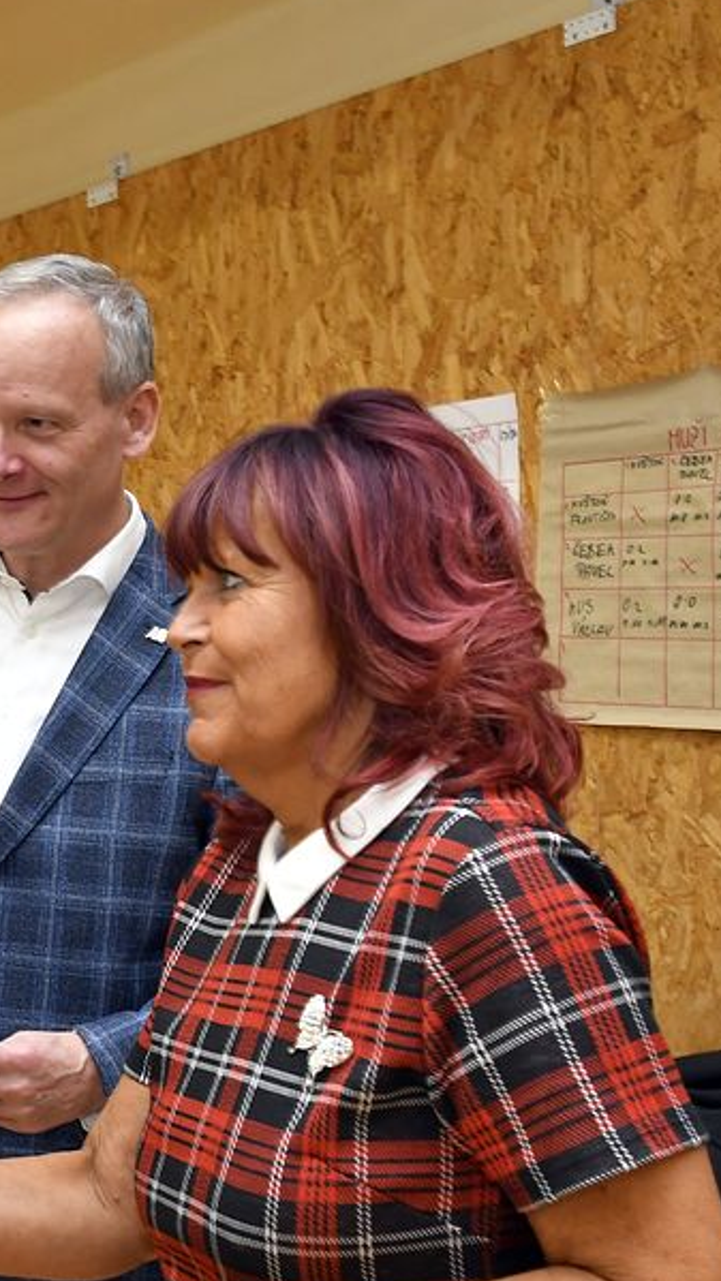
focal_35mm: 63
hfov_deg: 17.8
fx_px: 2141
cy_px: 828
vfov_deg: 33.1
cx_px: -240
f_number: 5.6
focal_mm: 20
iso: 1000
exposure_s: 1/100
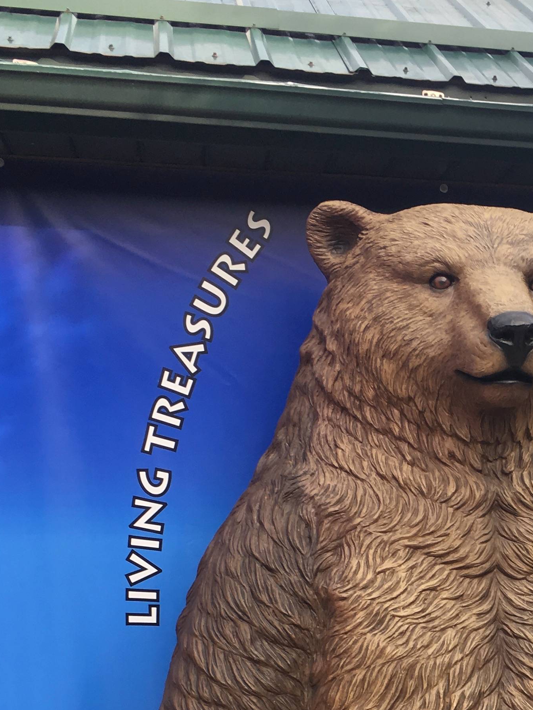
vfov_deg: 28.3
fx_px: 1335
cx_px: 551
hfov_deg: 21.7
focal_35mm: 65
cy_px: 681
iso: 25
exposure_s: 1/277
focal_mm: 4.15
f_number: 2.2
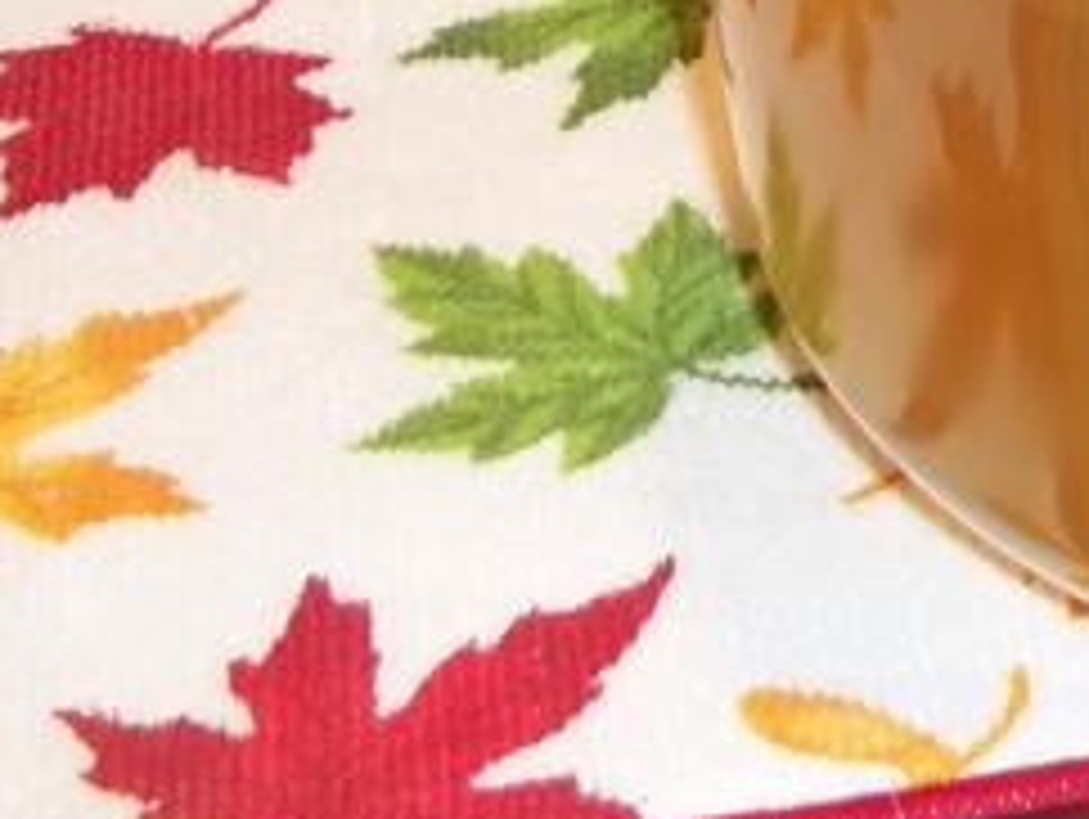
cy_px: -331
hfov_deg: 15.5
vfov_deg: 12.0
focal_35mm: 119
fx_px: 3747
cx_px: 1521
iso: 64
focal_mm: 5.7
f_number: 2.9
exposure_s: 1/30
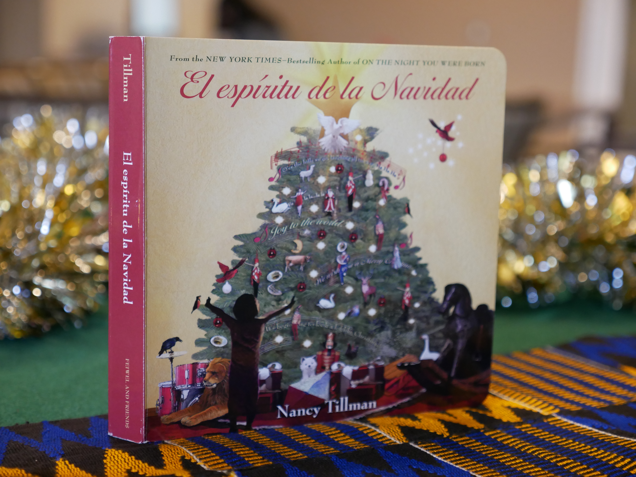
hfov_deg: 30.3
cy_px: 238
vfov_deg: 22.9
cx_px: 318
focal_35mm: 64
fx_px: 1176
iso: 1250
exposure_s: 1/80
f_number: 2.8
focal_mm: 32
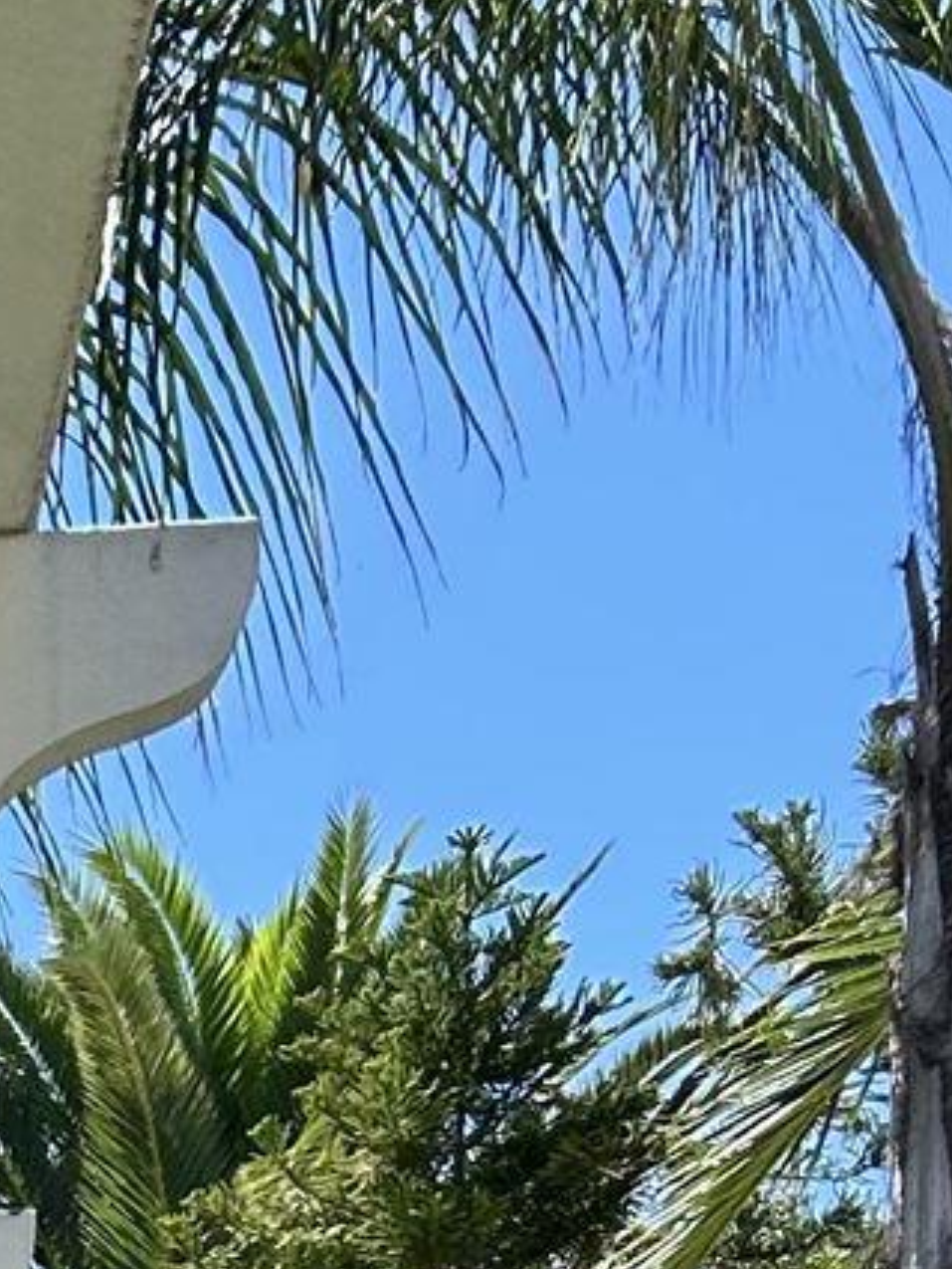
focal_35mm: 141
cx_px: -1328
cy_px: 3031
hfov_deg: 9.4
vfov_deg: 11.6
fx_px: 5168
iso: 50
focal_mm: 5.7
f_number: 1.5
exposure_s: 1/1779
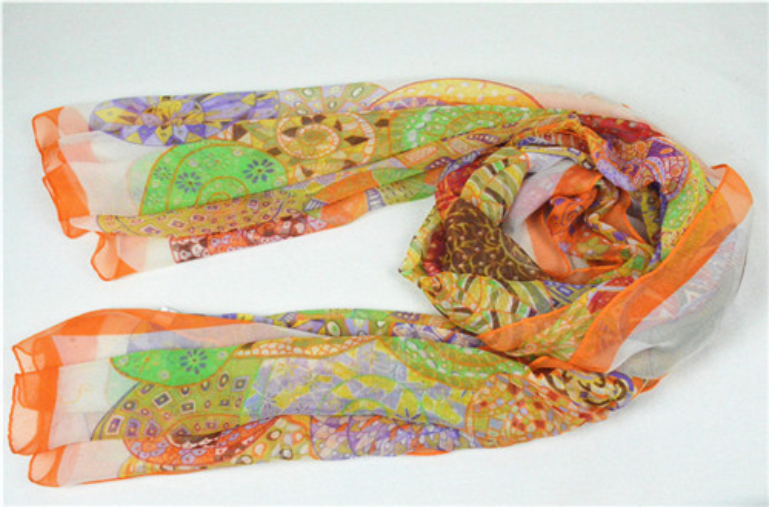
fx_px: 862
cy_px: 254
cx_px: 384
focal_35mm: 40
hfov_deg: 48.1
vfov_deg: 32.8
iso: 6400
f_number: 13
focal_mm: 27
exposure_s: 1/640
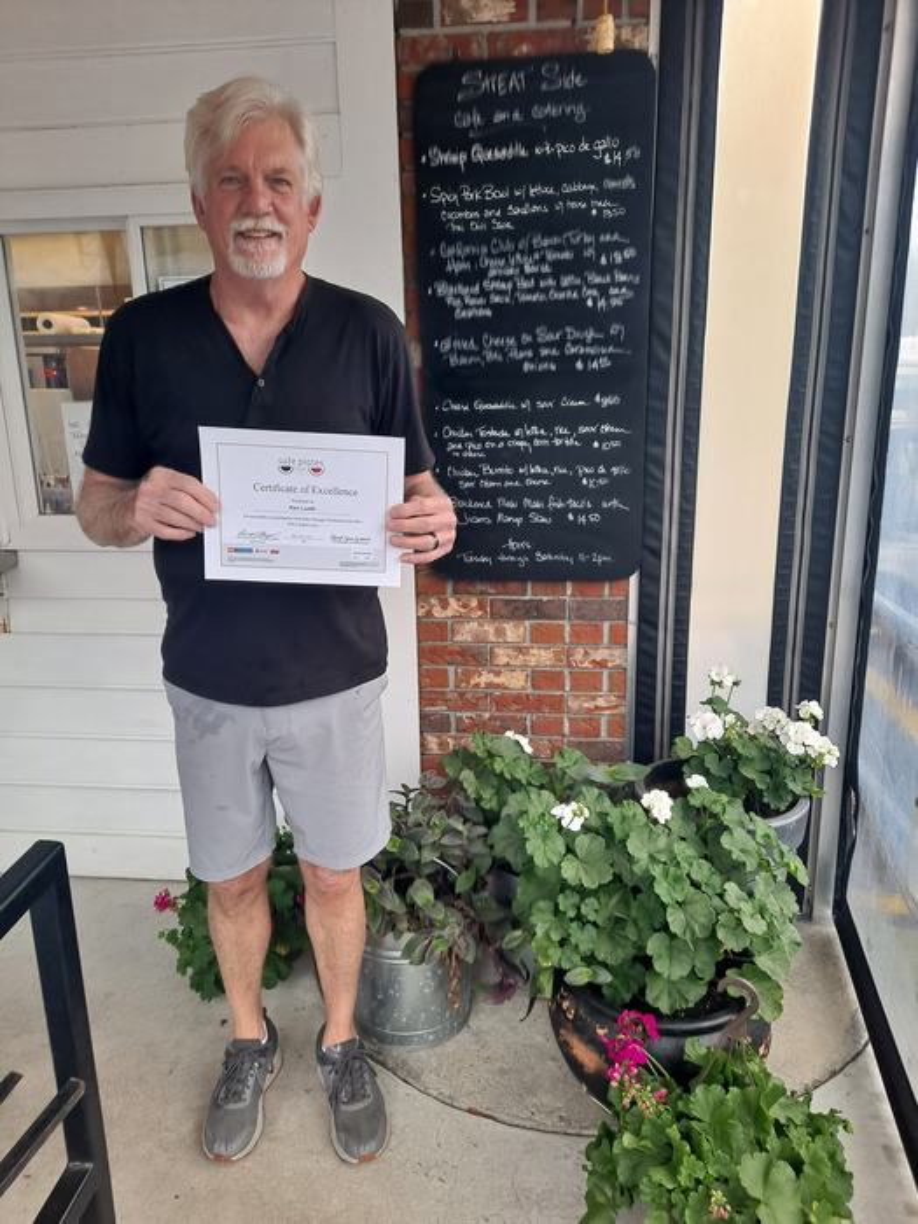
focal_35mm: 25
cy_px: 612
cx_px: 459
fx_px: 884
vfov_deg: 69.4
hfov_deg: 54.9
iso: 50
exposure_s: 1/60
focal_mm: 4.6
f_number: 2
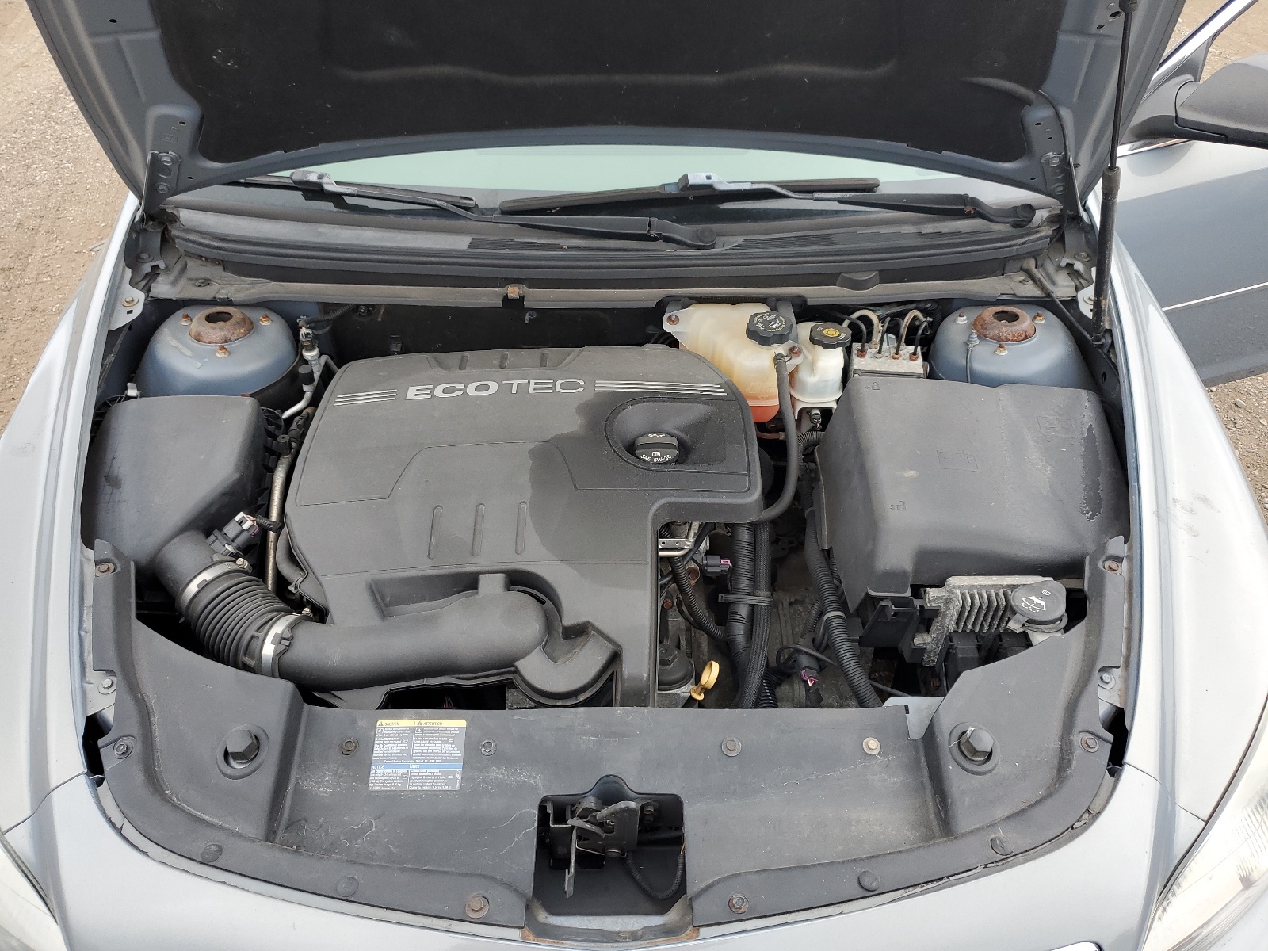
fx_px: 952
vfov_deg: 53.1
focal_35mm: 26
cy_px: 476
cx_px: 634
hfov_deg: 67.3
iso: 50
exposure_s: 1/208
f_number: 1.5
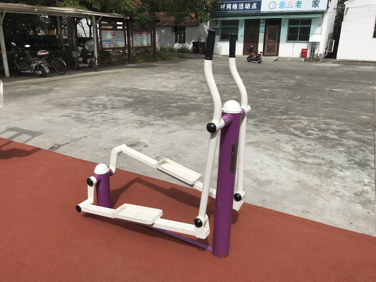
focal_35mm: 28
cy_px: 141
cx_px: 188
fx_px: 304
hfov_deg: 63.4
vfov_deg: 49.7
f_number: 1.8
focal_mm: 3.99
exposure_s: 1/4367
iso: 20
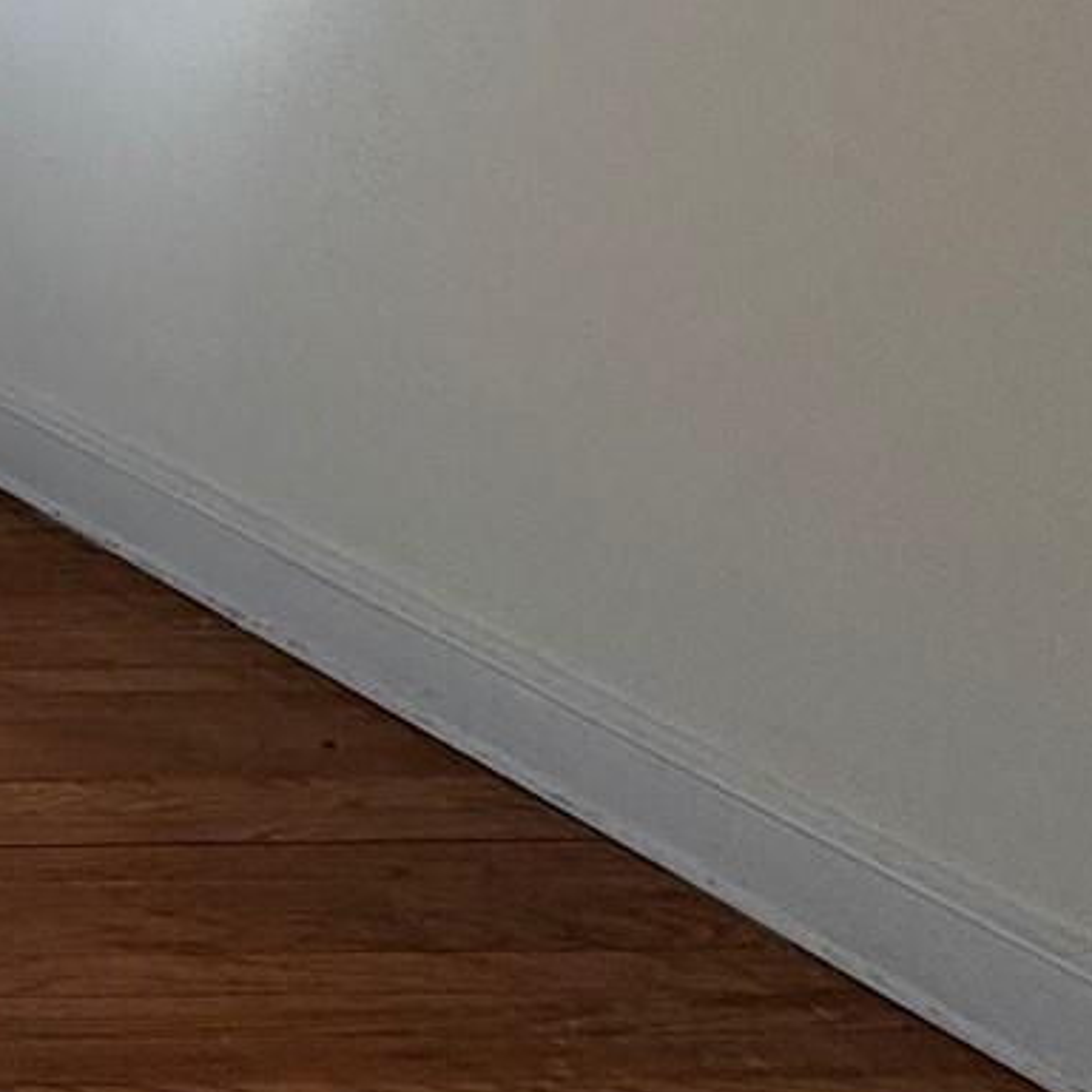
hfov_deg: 13.7
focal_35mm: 66
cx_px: -1760
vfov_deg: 24.9
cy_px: -3
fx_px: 2356
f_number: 2.2
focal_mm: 2.22
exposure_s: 1/235
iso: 40
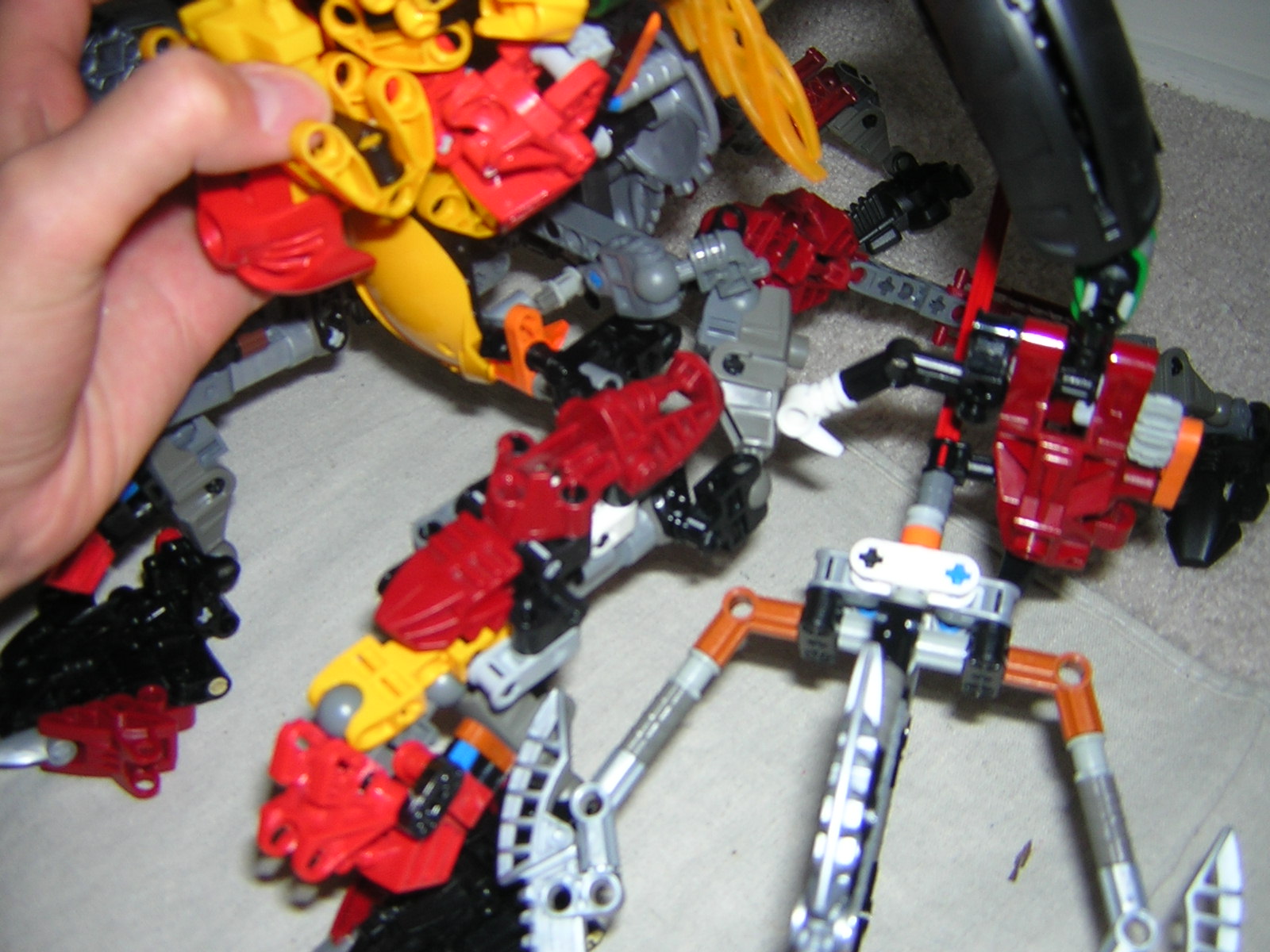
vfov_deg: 39.7
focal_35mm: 36
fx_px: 1321
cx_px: 635
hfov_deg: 51.4
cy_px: 476
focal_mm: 4.7
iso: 100
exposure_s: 1/60.1
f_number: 2.6
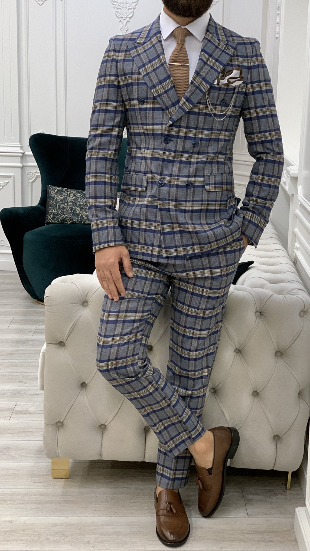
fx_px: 833
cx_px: 178
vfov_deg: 36.6
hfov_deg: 21.1
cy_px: 276
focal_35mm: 57
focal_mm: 6
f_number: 2.4
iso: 125
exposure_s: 1/118
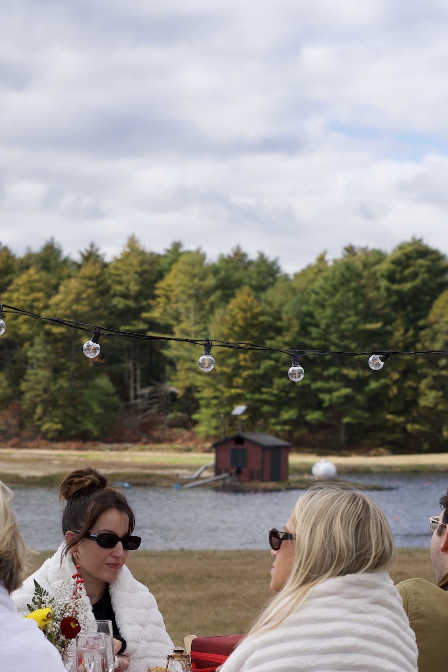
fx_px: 2034
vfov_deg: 18.4
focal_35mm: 109
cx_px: 177
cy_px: 608
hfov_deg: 12.6
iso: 100
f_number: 4.5
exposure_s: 1/500
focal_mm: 50
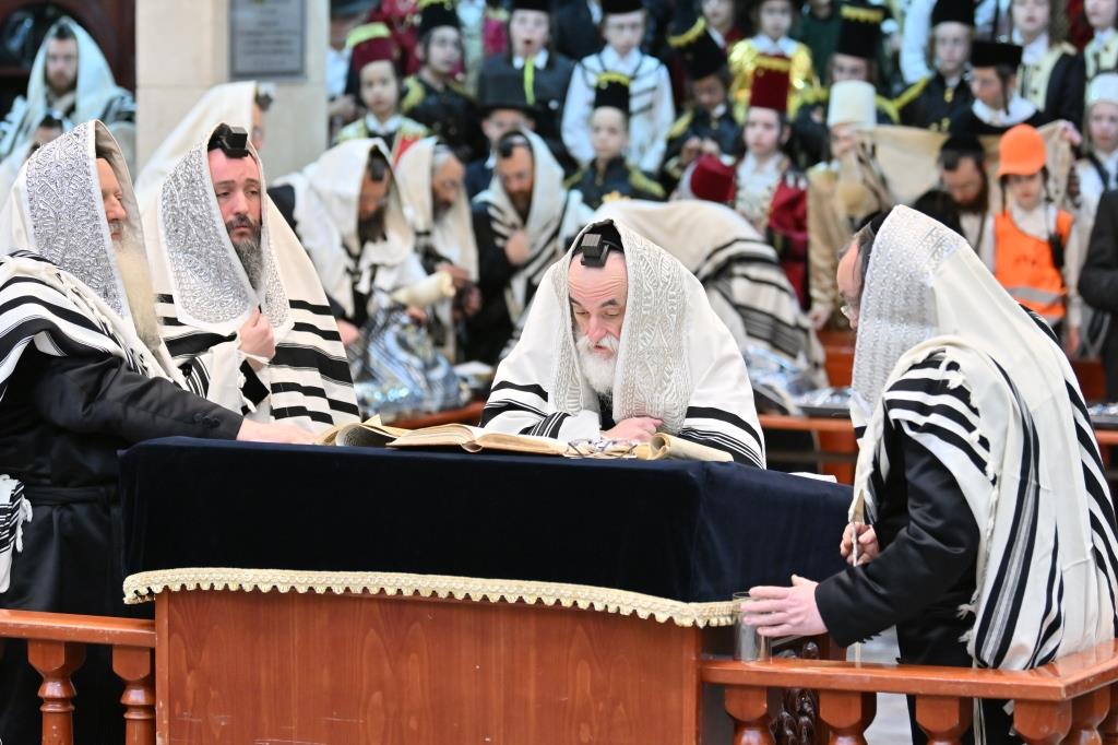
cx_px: 559
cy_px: 372
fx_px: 5122
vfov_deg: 8.3
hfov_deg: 12.5
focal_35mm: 165
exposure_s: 1/400
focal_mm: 110
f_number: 3.2
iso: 640
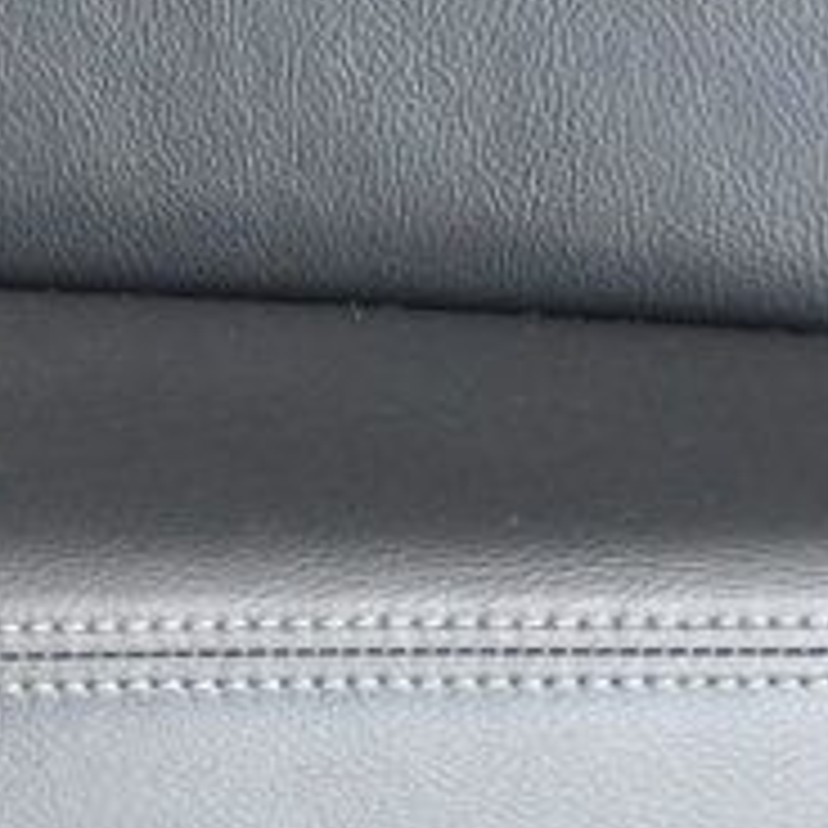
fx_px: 7659
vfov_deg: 6.2
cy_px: 598
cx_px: -850
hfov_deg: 6.0
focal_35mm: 283
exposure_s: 1/100
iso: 2500
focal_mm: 40
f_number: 5
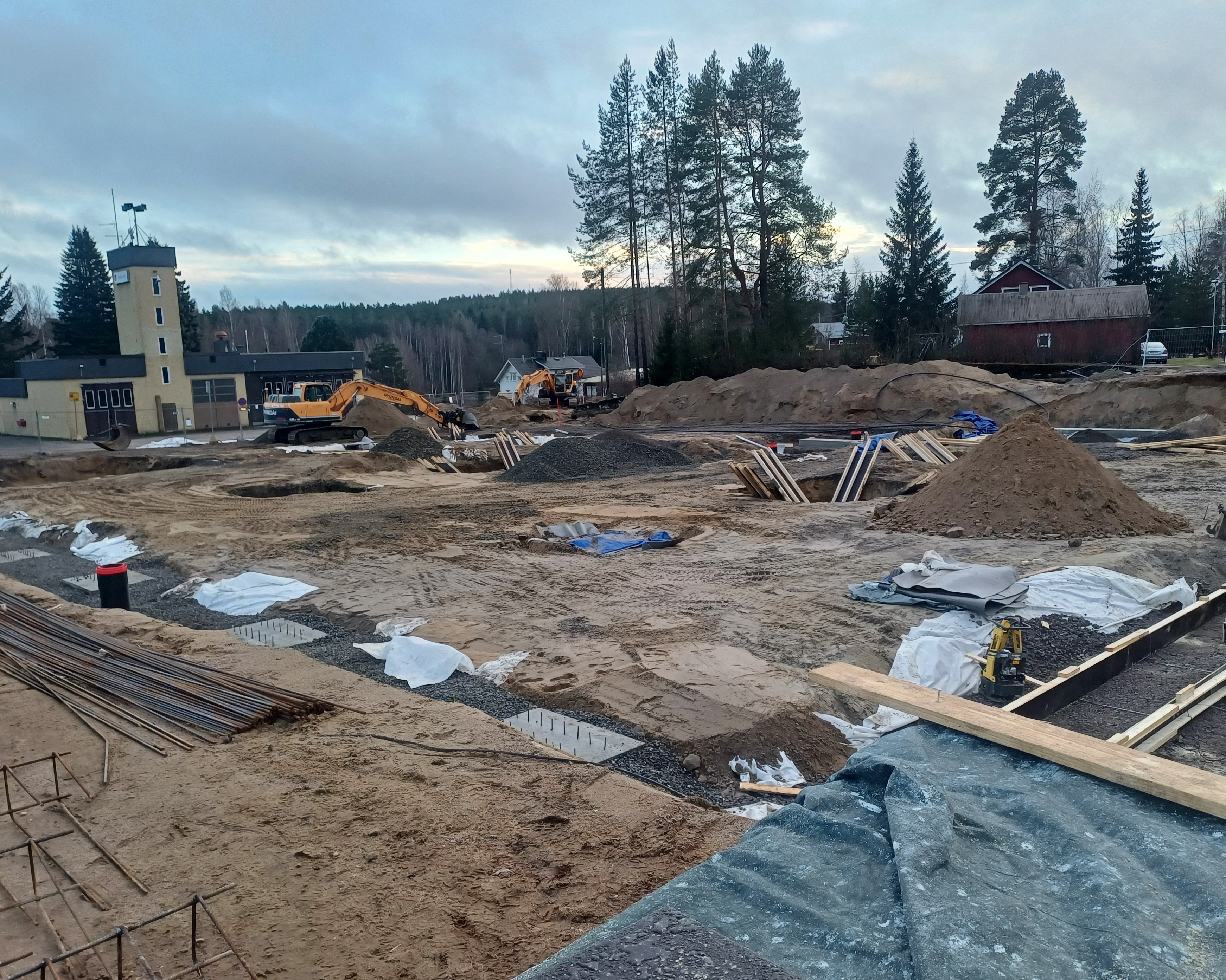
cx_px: 614
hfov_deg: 62.2
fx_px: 1016
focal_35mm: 28
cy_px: 526
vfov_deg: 51.5
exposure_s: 1/100
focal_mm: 4.65
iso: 80
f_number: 1.8
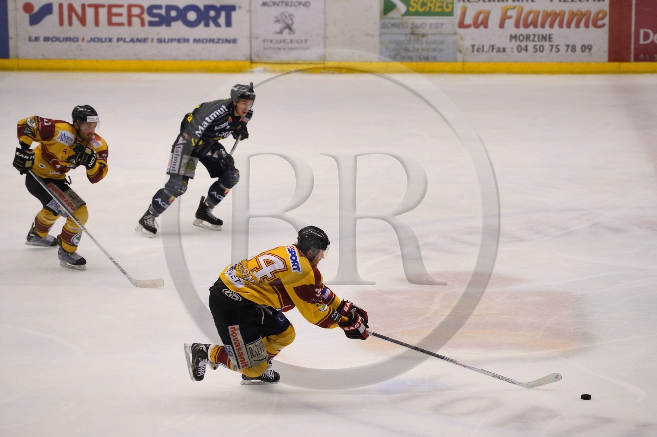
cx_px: 328
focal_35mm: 150
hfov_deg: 13.7
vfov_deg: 9.1
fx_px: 2737
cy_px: 218
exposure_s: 1/1000
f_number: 3.2
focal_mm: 150
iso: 1600
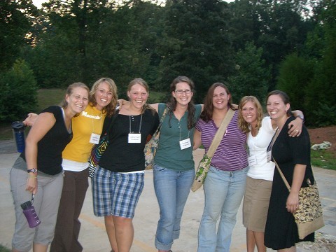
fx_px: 369
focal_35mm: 38
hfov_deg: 49.0
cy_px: 126
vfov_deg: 37.7
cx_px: 168
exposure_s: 1/60
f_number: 2.7
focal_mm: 6.2
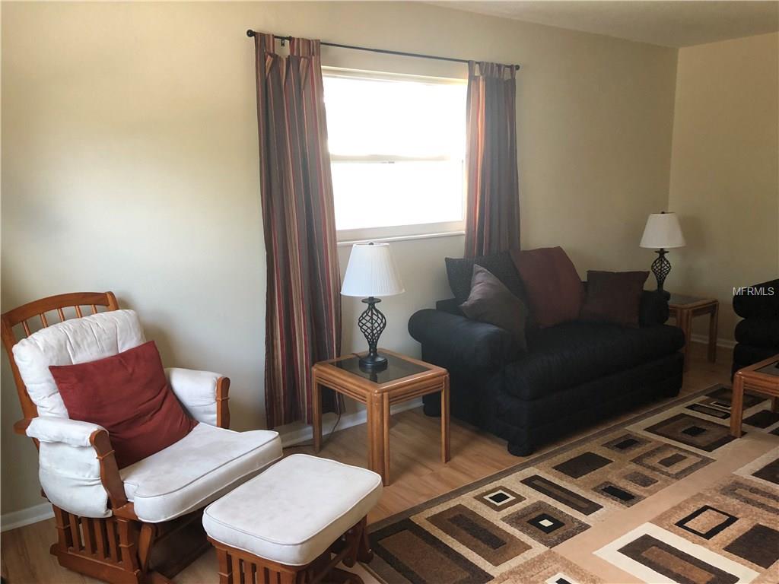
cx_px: 390
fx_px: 653
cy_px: 292
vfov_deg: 48.2
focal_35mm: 29
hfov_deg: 61.7
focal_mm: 3.99
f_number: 1.8
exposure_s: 1/30
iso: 32
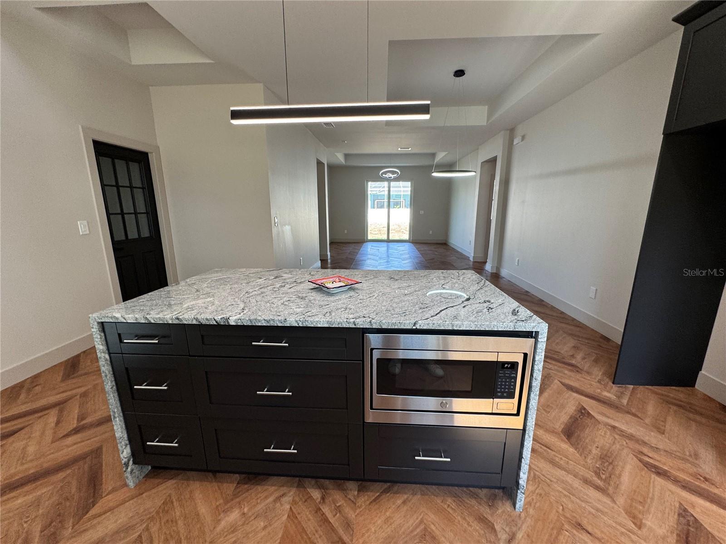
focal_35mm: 14
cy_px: 272
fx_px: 294
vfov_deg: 85.7
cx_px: 363
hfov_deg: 102.1
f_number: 2.2
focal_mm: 2.22
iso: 125
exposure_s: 1/120
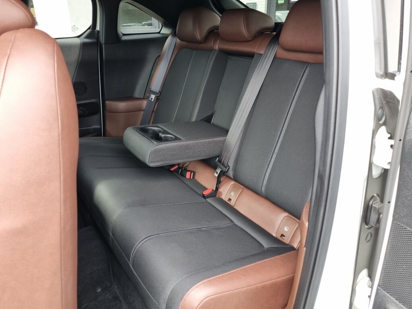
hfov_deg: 67.3
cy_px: 154
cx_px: 206
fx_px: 309
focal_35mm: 26
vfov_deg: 53.1
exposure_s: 1/100
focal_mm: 5.4
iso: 80
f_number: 1.8
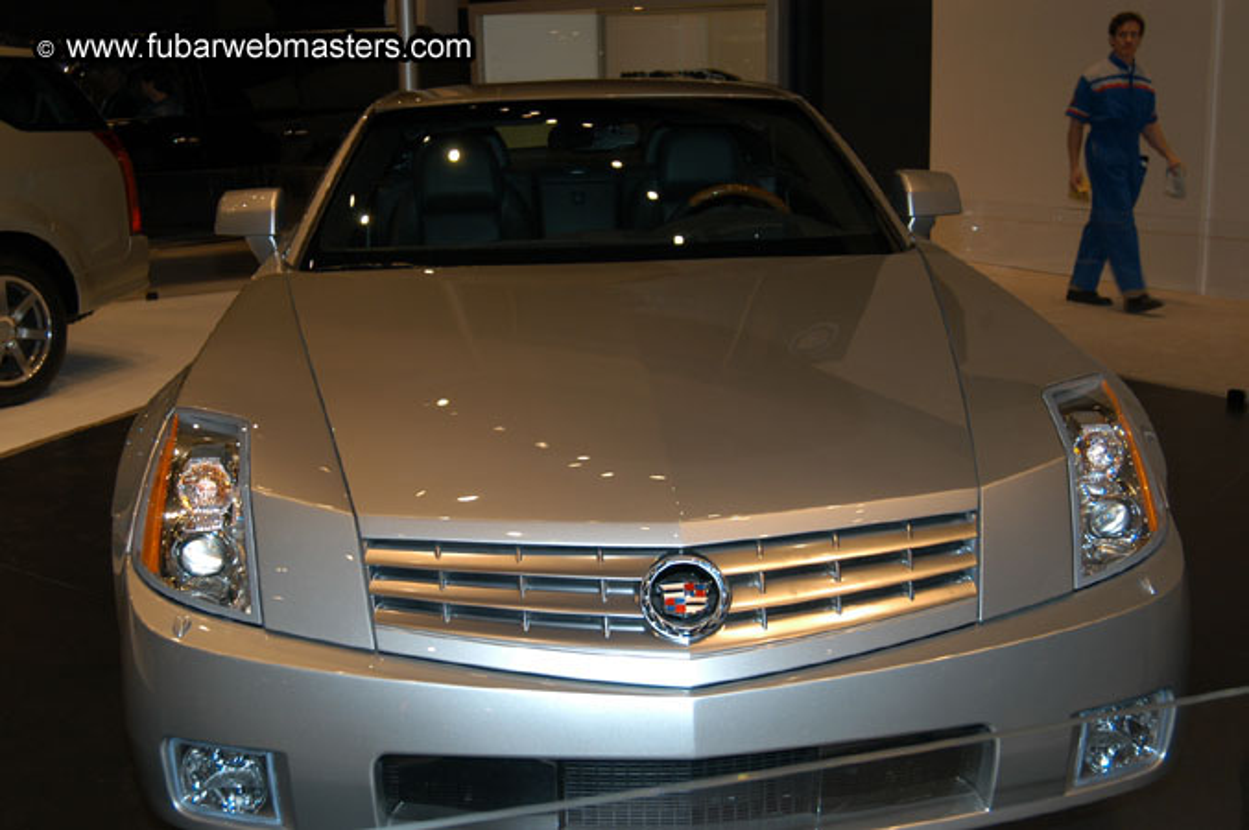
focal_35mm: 45
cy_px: 415
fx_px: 1560
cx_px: 624
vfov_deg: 29.8
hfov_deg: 43.6
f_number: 5
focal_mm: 30
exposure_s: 1/60
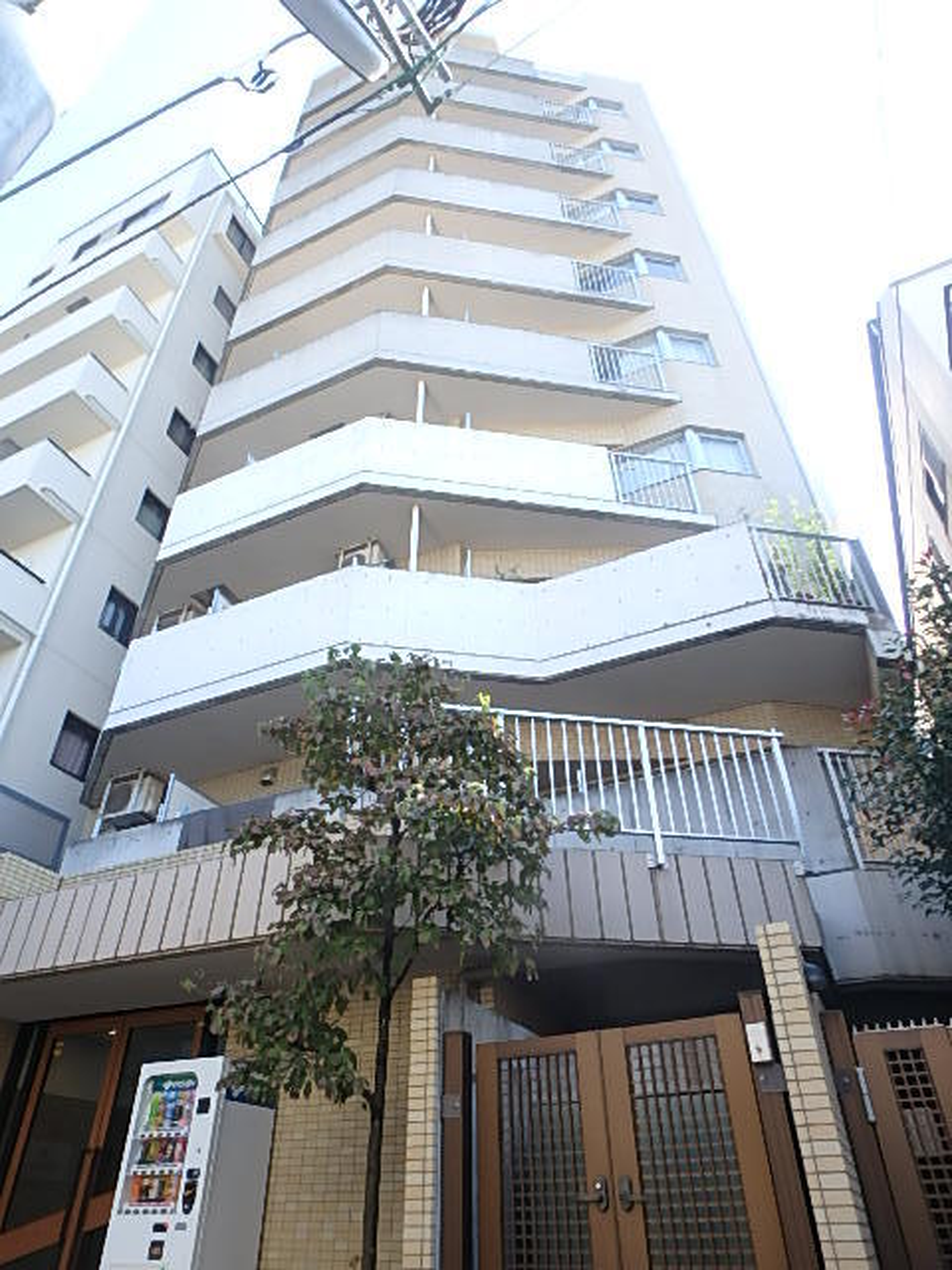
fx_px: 770
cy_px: 635
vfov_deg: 79.0
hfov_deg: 63.4
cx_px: 476
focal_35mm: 21
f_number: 3.5
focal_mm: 3.7
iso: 125
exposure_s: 1/200
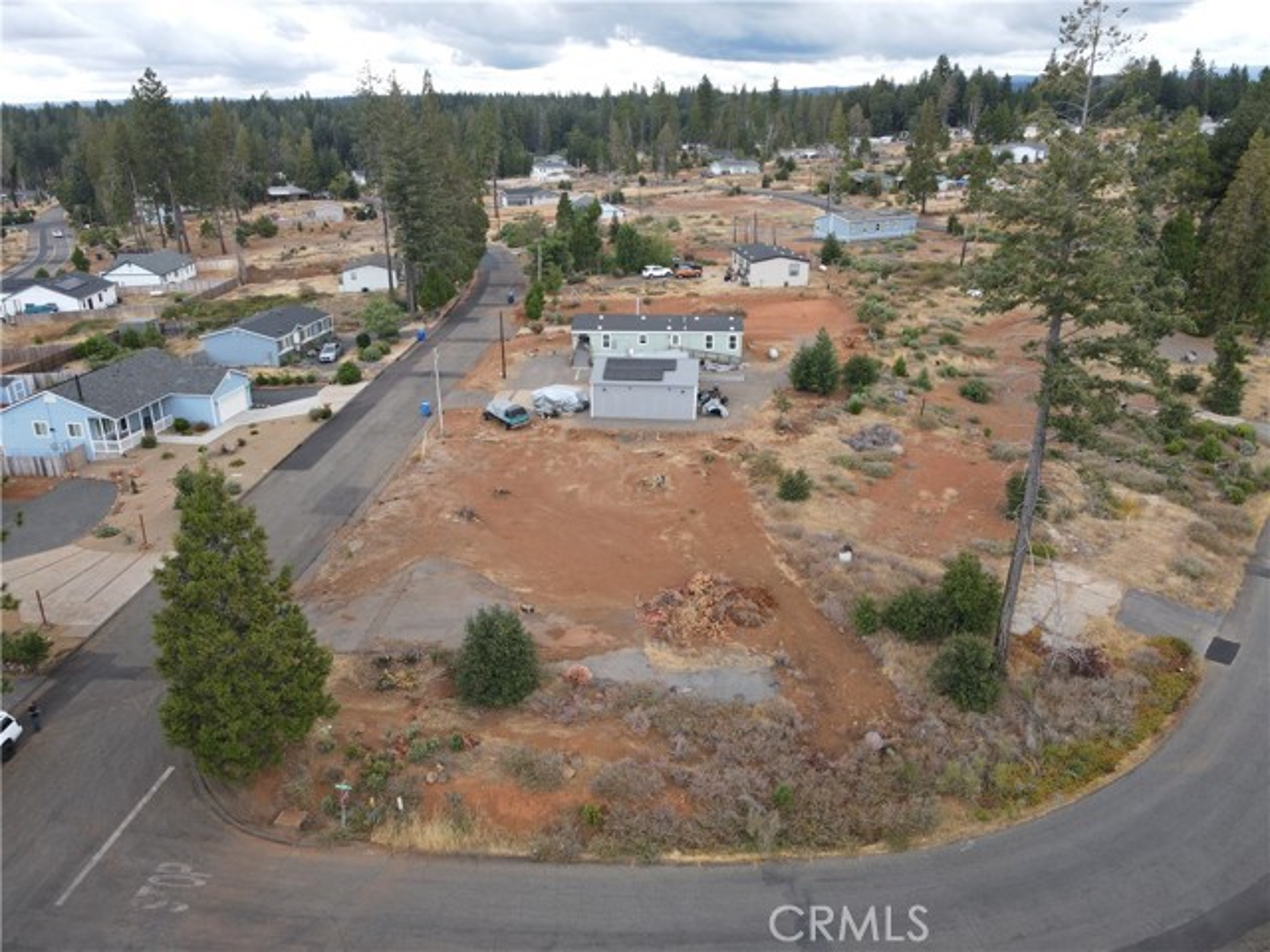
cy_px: 476
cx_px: 635
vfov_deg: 56.8
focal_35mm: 24
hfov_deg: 71.6
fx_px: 881
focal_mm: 4.5
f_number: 2.8
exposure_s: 1/160
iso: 100
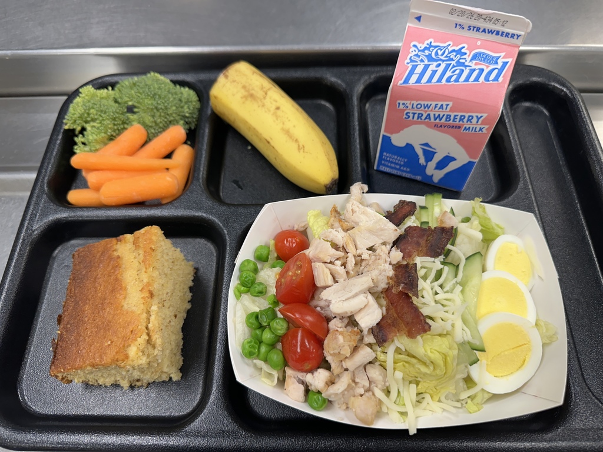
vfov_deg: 56.8
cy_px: 226
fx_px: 418
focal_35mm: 24
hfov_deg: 71.6
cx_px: 302
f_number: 1.78
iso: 125
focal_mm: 6.86
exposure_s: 1/120
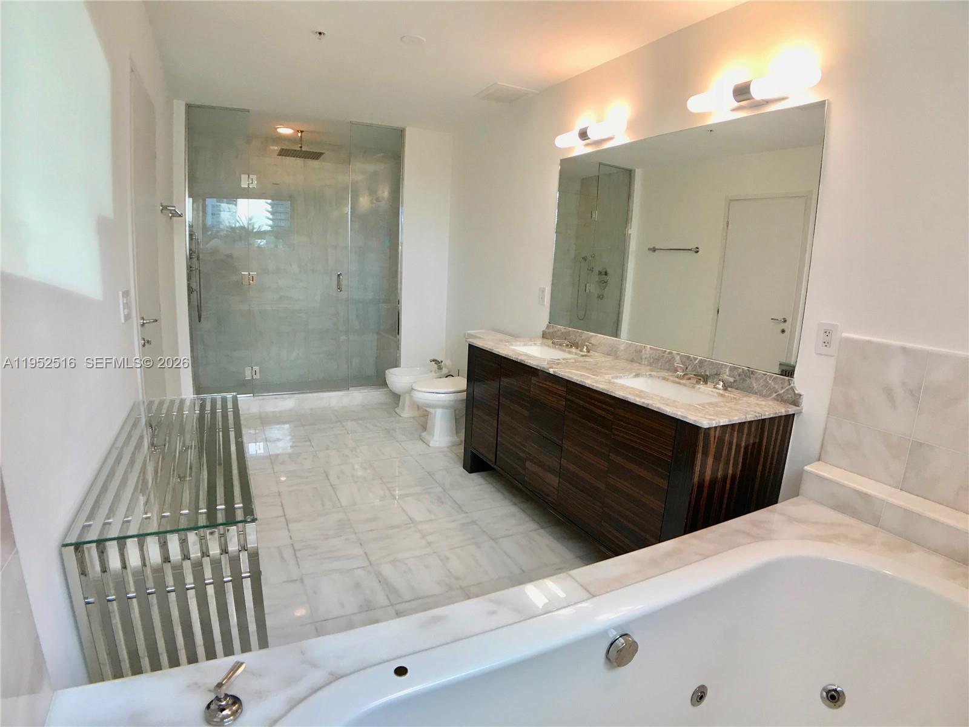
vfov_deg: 49.7
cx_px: 484
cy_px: 364
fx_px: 784
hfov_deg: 63.4
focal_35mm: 28
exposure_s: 1/40
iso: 25
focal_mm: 3.99
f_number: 1.8
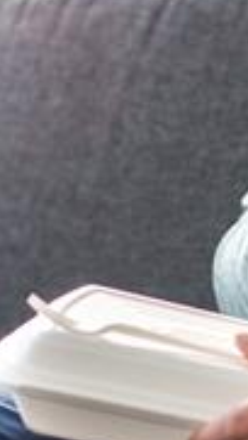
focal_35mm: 217
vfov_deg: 9.9
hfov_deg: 5.6
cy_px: 332
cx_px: 292
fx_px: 2533
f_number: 2
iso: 200
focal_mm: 50
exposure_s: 1/40
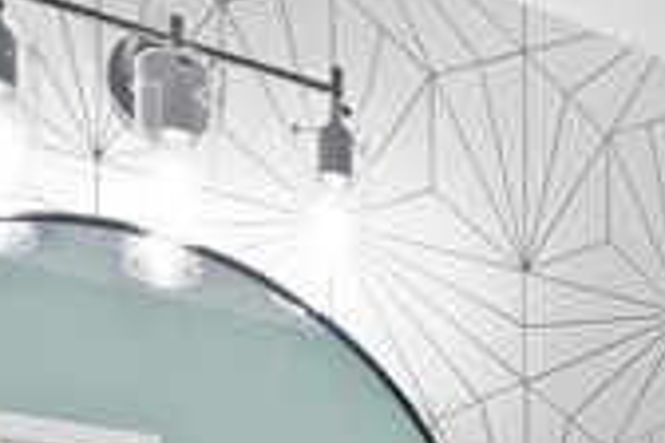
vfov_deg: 17.7
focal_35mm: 61
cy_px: 805
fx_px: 1127
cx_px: 645
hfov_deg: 30.8
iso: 1250
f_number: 4
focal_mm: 16
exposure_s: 1/15
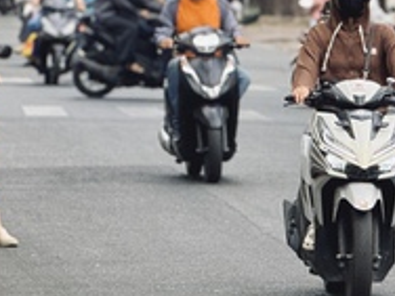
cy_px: 82
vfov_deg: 3.6
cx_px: 578
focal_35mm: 409
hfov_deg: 4.8
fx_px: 4667
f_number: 2.8
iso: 50
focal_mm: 15.66
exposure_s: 1/118
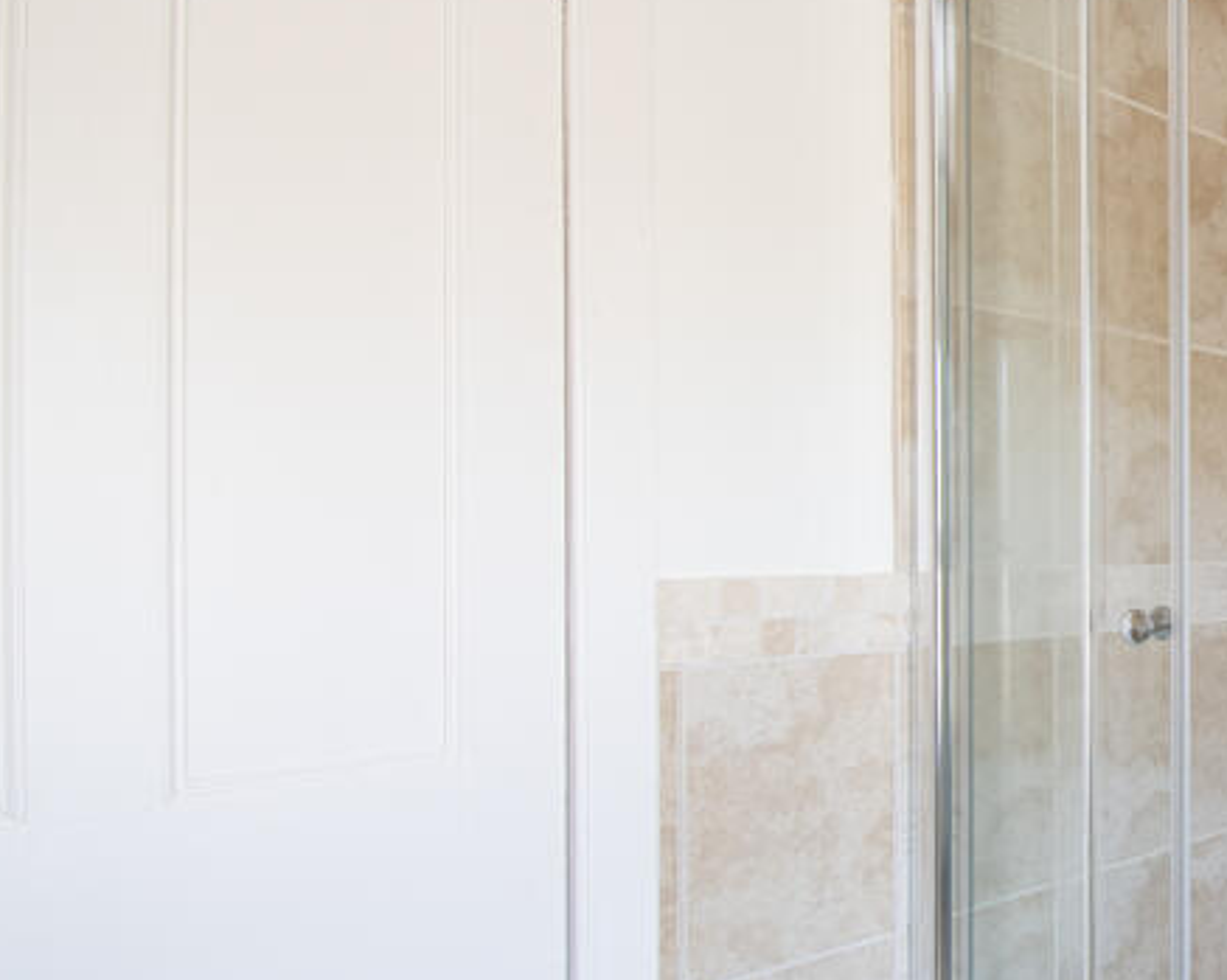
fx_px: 1198
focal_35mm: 33
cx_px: 1356
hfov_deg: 42.4
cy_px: 489
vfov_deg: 44.5
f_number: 9
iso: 250
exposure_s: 1/10
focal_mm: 10
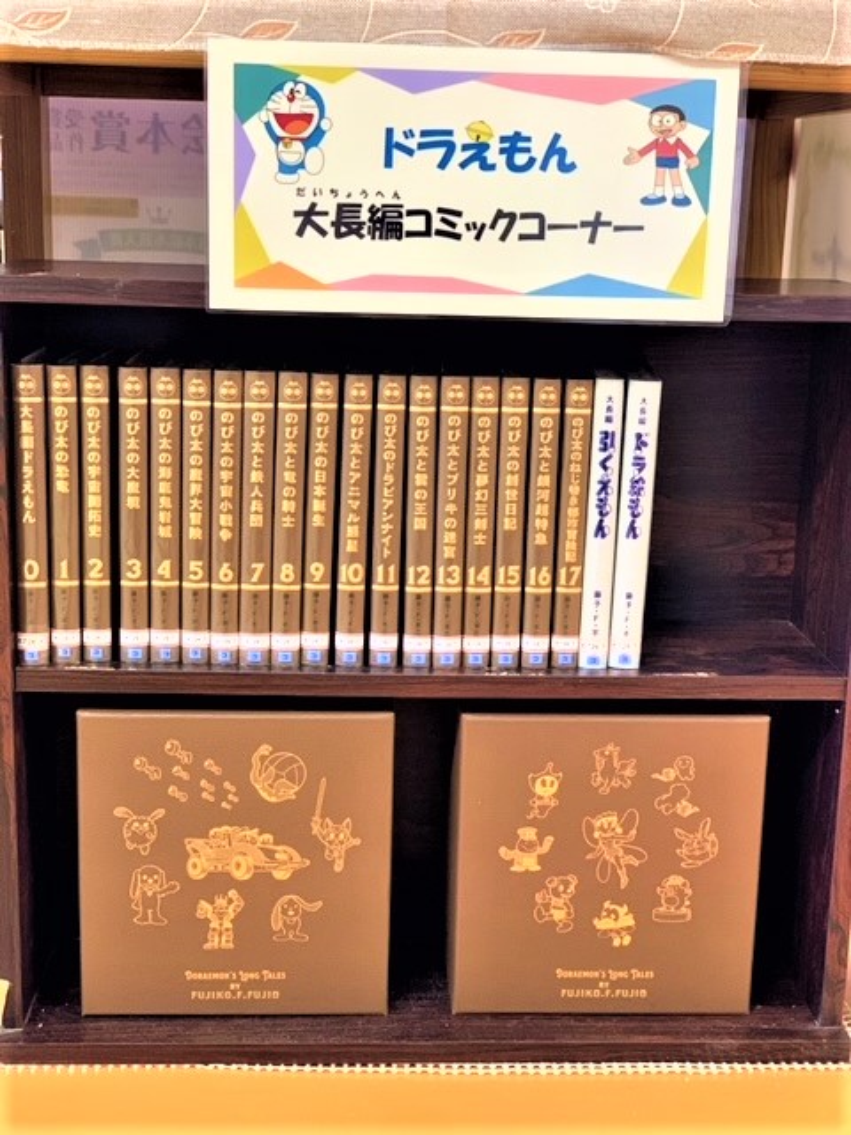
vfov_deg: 36.8
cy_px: 568
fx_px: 1704
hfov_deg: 28.0
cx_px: 426
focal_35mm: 52
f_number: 2.4
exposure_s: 1/60
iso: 250
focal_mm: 6
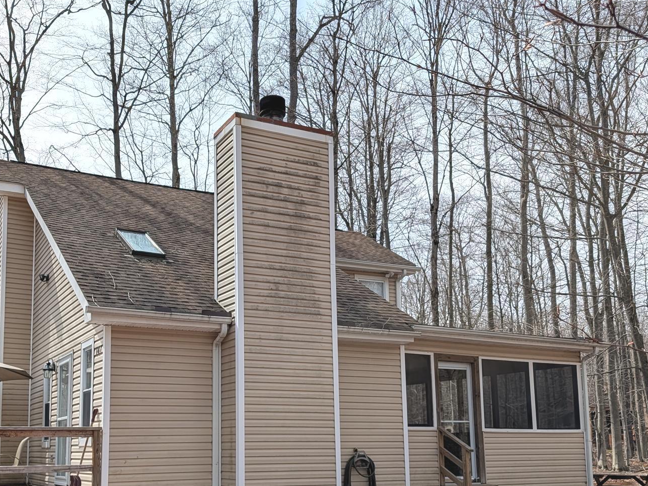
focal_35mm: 38
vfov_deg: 36.7
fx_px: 711
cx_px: 240
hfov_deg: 48.5
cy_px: 371
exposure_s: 1/1361
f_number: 1.68
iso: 21
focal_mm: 6.9
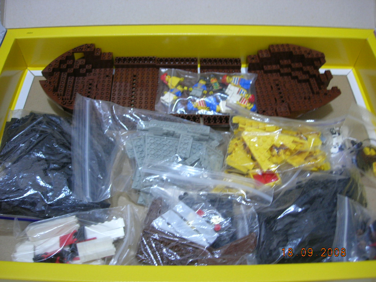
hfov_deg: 49.0
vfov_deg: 37.7
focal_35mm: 38
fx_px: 413
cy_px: 141
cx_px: 188
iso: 108
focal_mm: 7.8
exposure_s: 1/4
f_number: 2.8
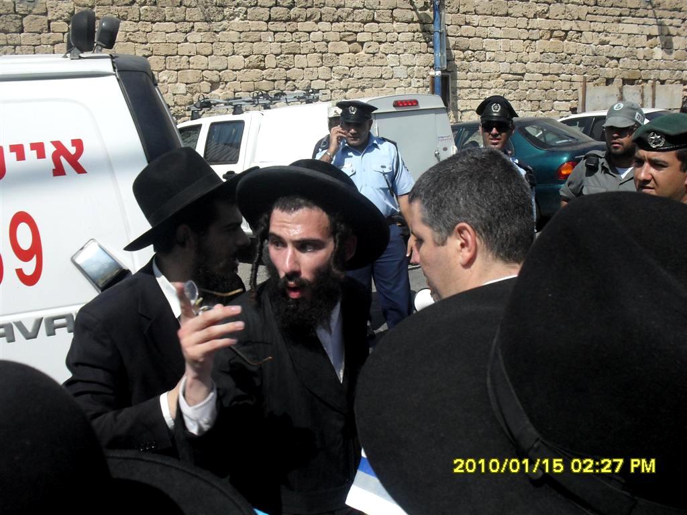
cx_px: 344
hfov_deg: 49.0
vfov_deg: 37.7
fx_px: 754
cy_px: 258
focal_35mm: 38
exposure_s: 1/250
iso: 80
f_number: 8.3
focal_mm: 6.3
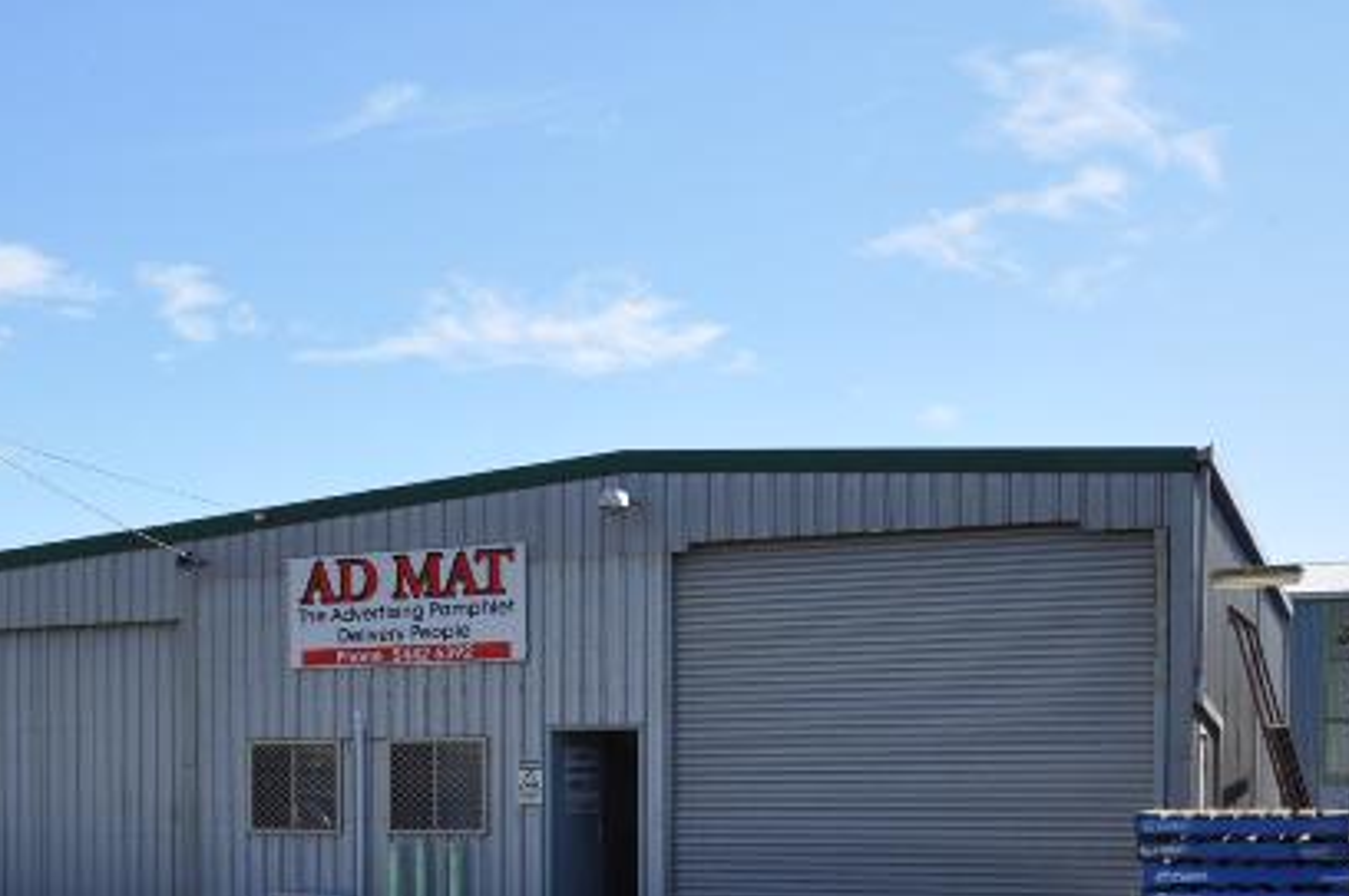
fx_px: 1984
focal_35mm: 53
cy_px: 848
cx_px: 96
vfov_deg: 24.5
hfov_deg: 35.0
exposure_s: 1/320
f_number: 9
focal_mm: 18
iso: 200
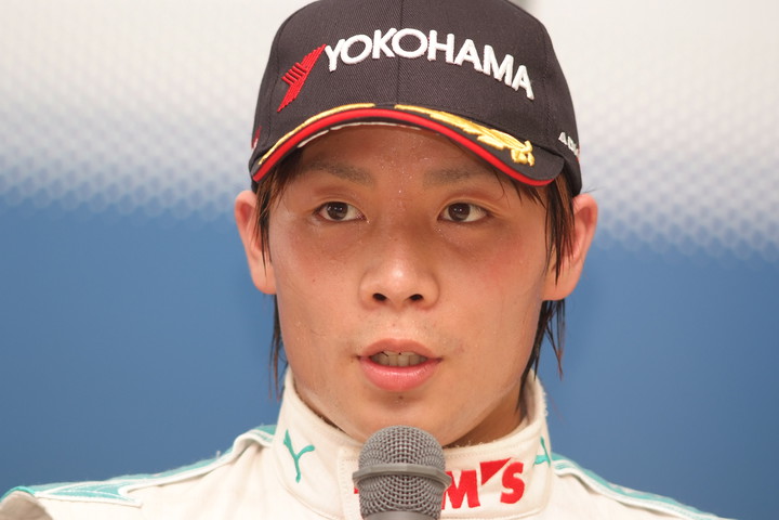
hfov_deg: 7.6
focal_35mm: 270
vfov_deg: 5.1
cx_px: 390
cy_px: 260
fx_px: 5842
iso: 400
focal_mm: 180
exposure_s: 1/125
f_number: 2.8
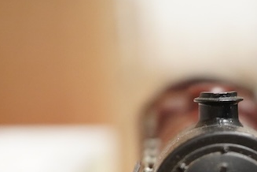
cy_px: 241
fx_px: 1106
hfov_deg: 13.1
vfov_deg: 8.7
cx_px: 257
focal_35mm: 155
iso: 2000
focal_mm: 30
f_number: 5
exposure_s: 1/100
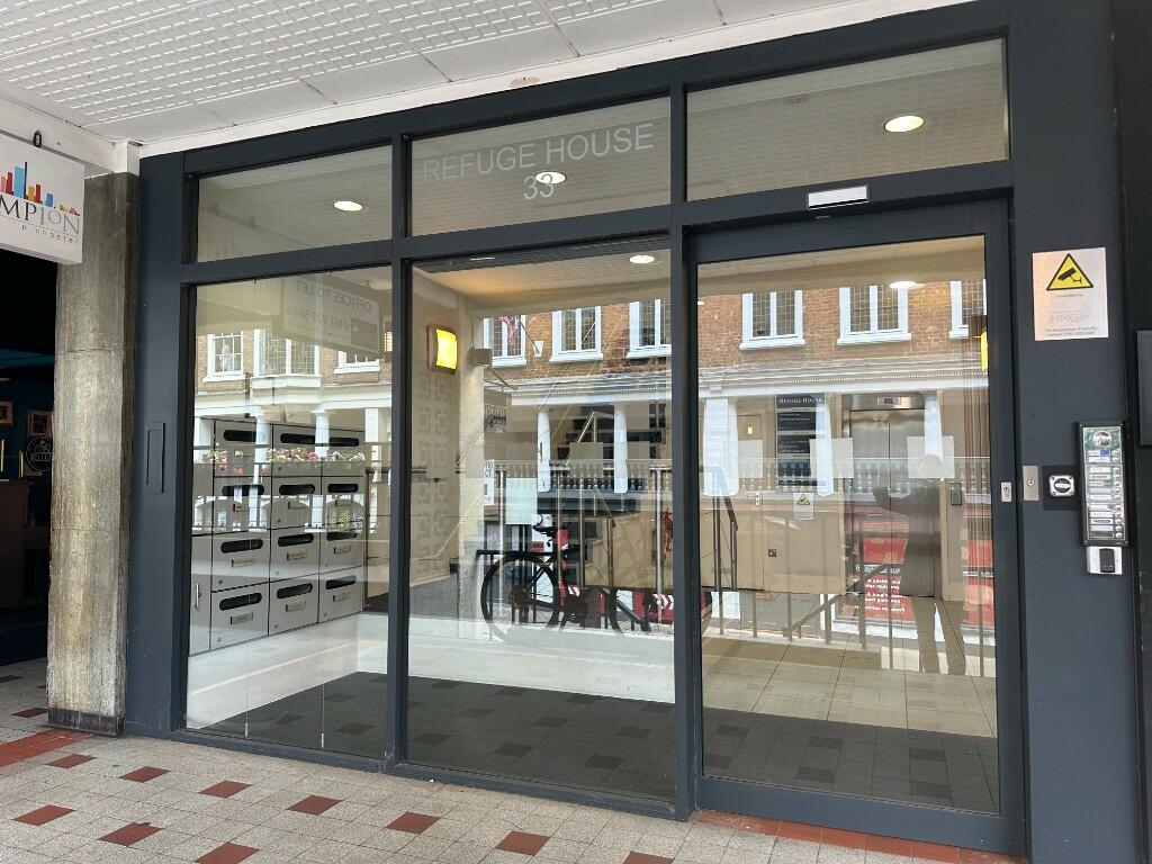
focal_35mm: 24
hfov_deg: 71.6
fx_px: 799
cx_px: 576
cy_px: 432
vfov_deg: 56.8
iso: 125
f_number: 1.78
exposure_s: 1/100
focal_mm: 6.86
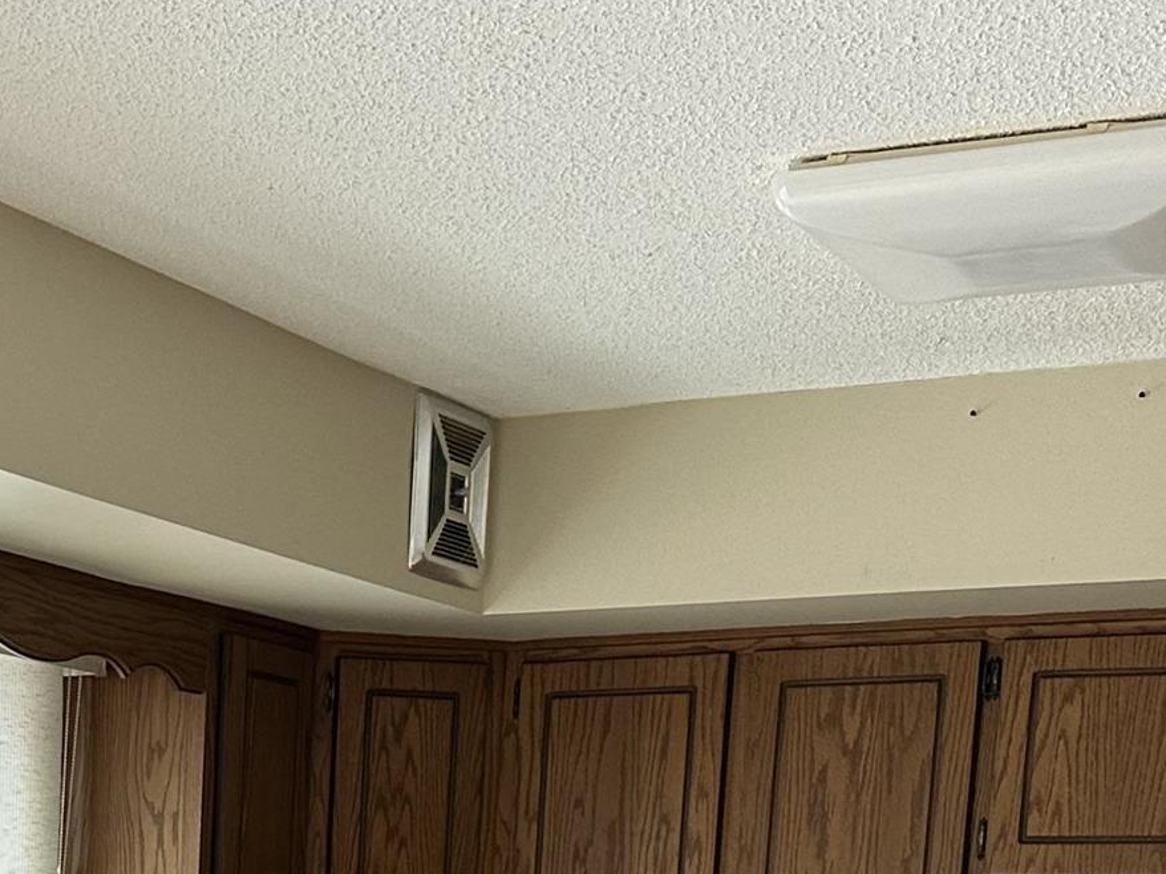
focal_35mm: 84
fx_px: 2829
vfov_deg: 15.8
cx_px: 33
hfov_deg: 22.5
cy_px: 1408
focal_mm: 6.86
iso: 125
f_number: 1.78
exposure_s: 1/121
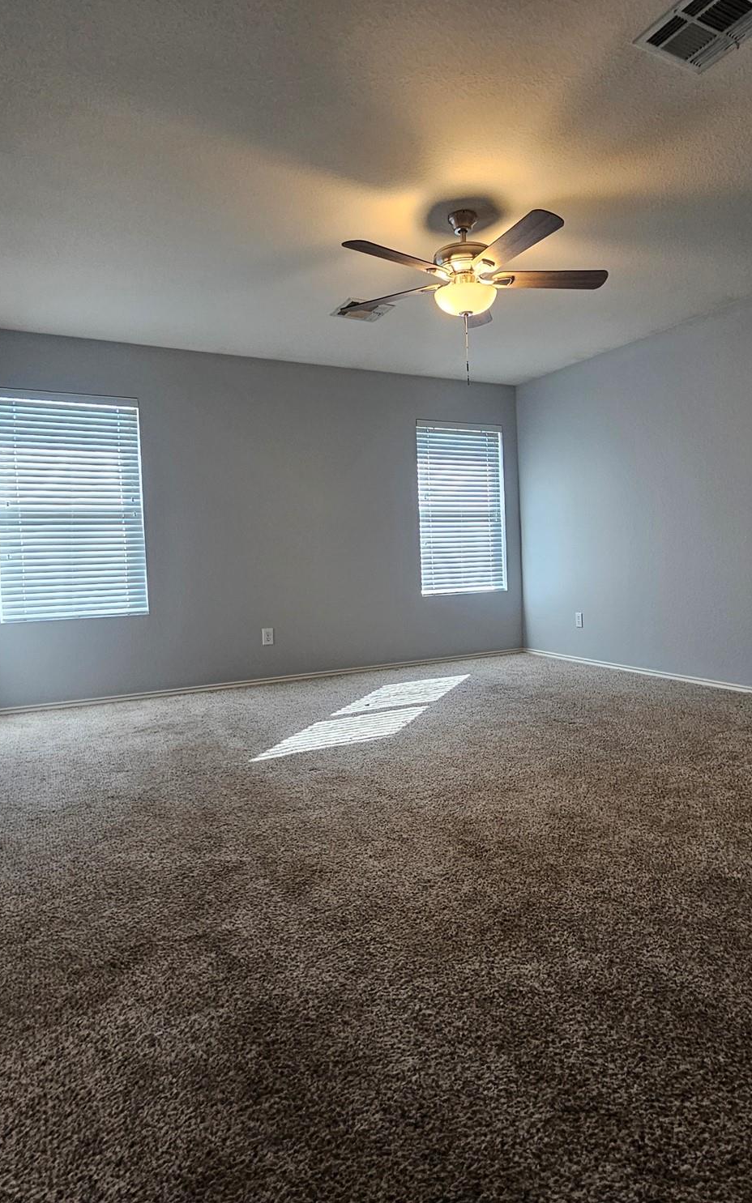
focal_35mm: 19
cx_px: 416
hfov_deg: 62.1
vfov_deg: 88.0
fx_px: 623
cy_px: 582
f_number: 2.2
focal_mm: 2.2
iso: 200
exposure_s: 1/77.4
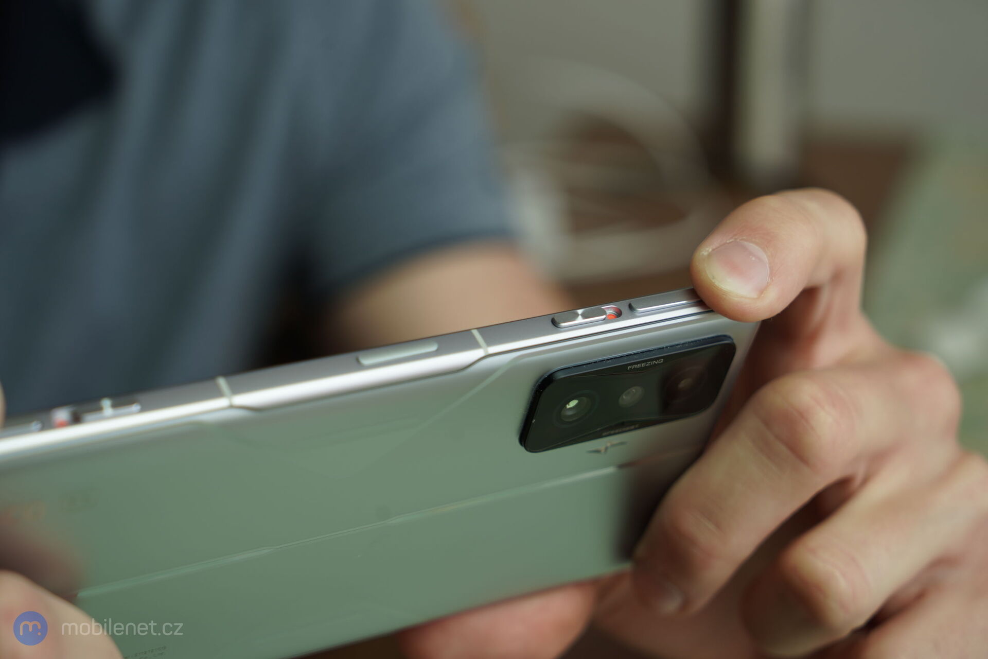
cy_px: 330
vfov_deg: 19.5
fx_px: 1921
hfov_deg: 28.8
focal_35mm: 70
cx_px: 494
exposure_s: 1/50
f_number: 5.6
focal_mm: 70
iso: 100
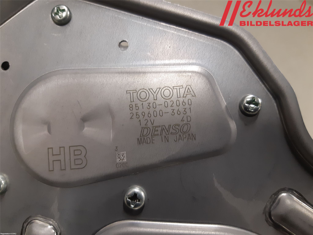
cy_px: 118
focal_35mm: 26
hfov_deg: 67.3
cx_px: 156
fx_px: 235
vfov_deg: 53.1
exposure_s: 1/50
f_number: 1.7
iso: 125
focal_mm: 3.93
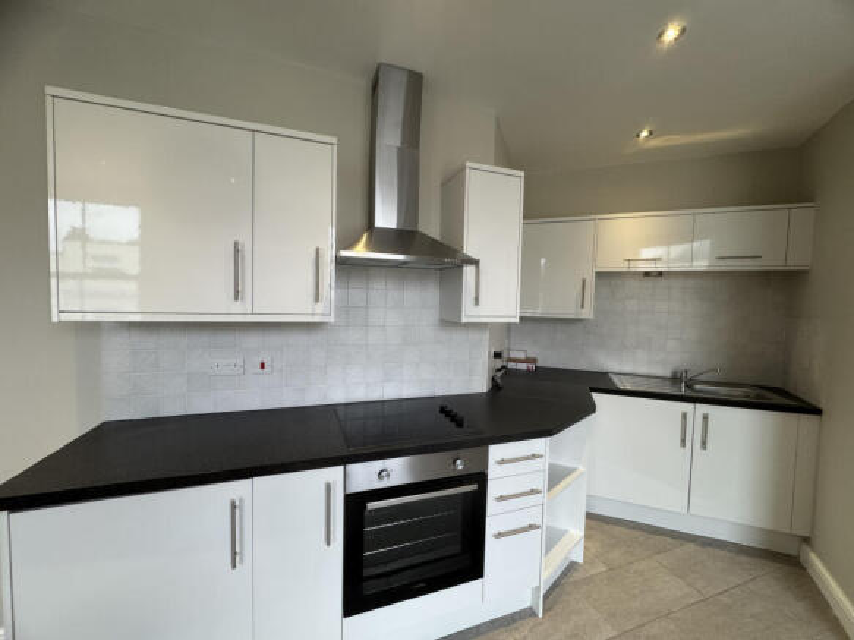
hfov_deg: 102.1
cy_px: 320
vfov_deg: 85.7
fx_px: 345
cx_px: 427
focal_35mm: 14
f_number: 2.2
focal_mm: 2.22
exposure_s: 1/99
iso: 200
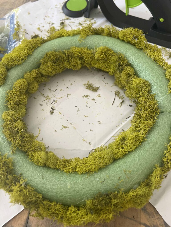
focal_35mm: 26
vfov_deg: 67.3
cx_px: 86
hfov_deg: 53.1
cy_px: 114
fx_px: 171
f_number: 1.5
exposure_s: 1/106
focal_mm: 5.7
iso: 125
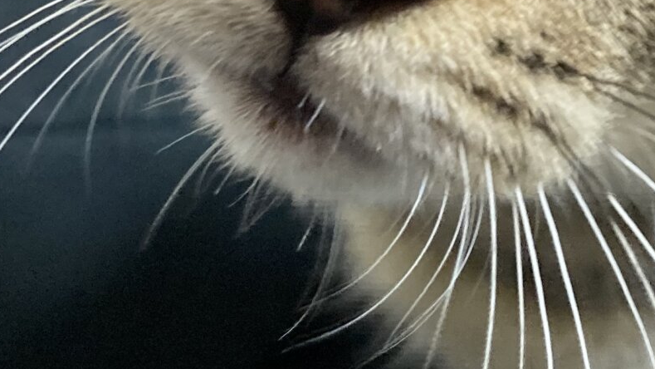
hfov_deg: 20.9
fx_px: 1720
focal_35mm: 99
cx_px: 641
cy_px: 81
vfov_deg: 12.2
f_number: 1.8
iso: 200
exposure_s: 1/60
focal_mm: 3.99
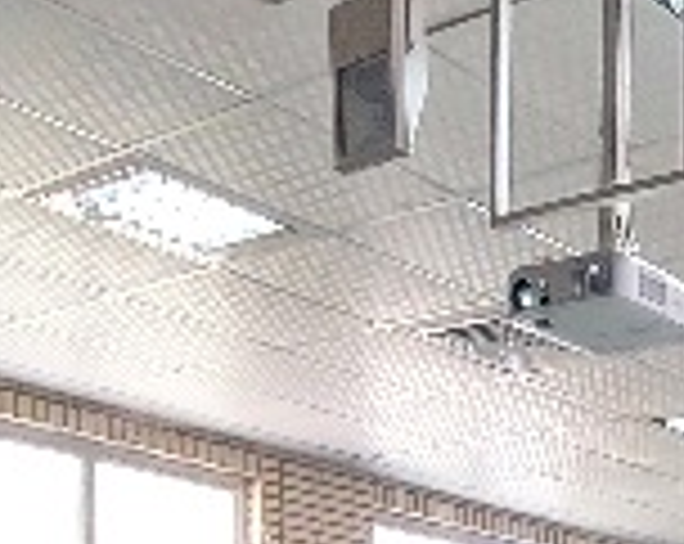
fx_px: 1354
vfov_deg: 18.6
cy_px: 926
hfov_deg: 21.7
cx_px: 1125
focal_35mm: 67
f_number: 2.2
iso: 500
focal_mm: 1.74
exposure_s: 1/25
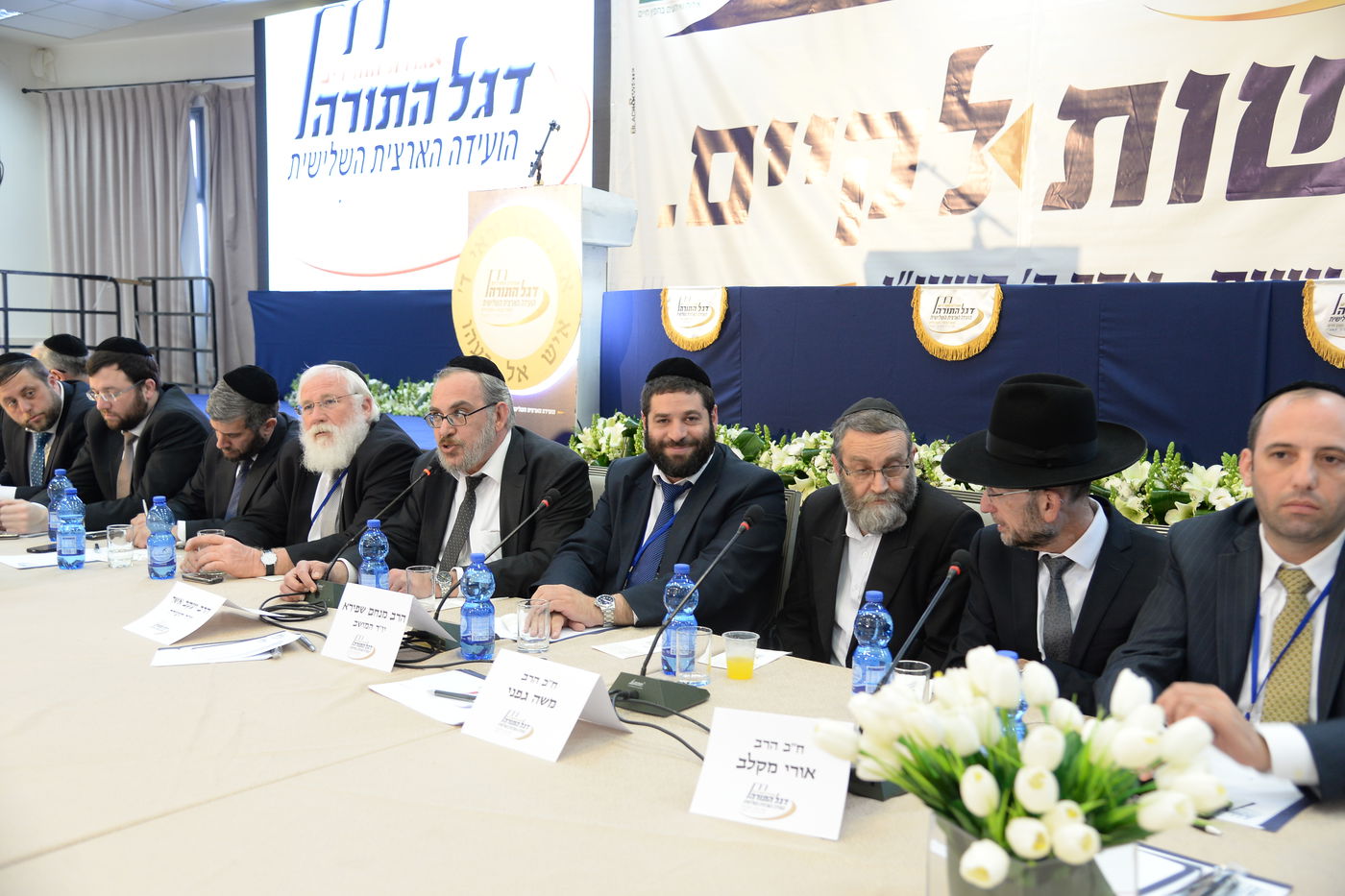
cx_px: 672
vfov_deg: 37.8
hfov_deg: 54.4
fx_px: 1307
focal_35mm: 35
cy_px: 448
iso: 1000
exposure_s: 1/50
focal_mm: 35
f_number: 4
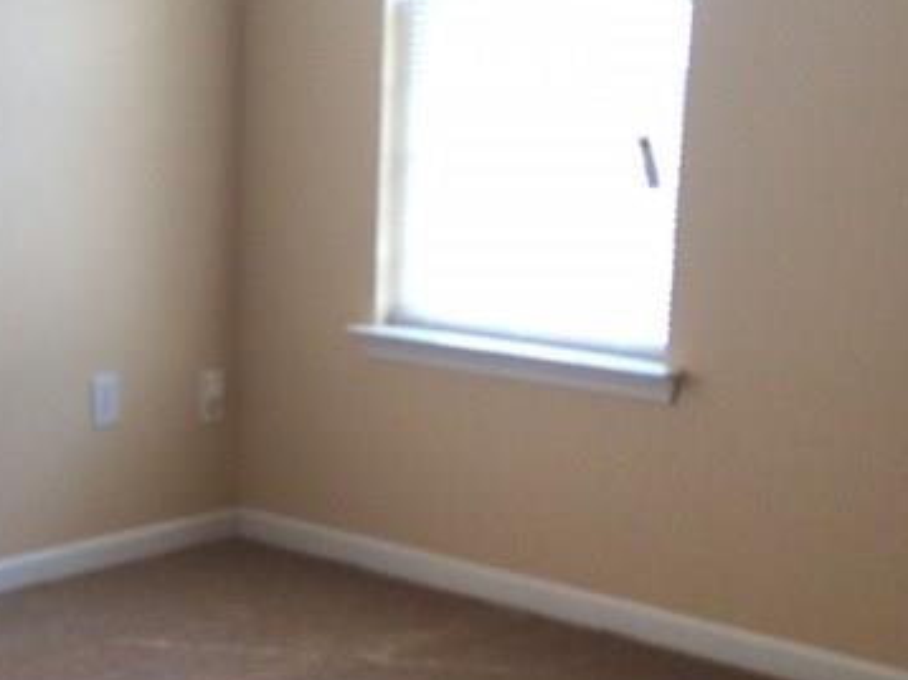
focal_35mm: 83
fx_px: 2176
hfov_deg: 22.0
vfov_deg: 17.5
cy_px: 634
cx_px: -139
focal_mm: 4.15
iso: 40
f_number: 2.2
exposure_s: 1/60
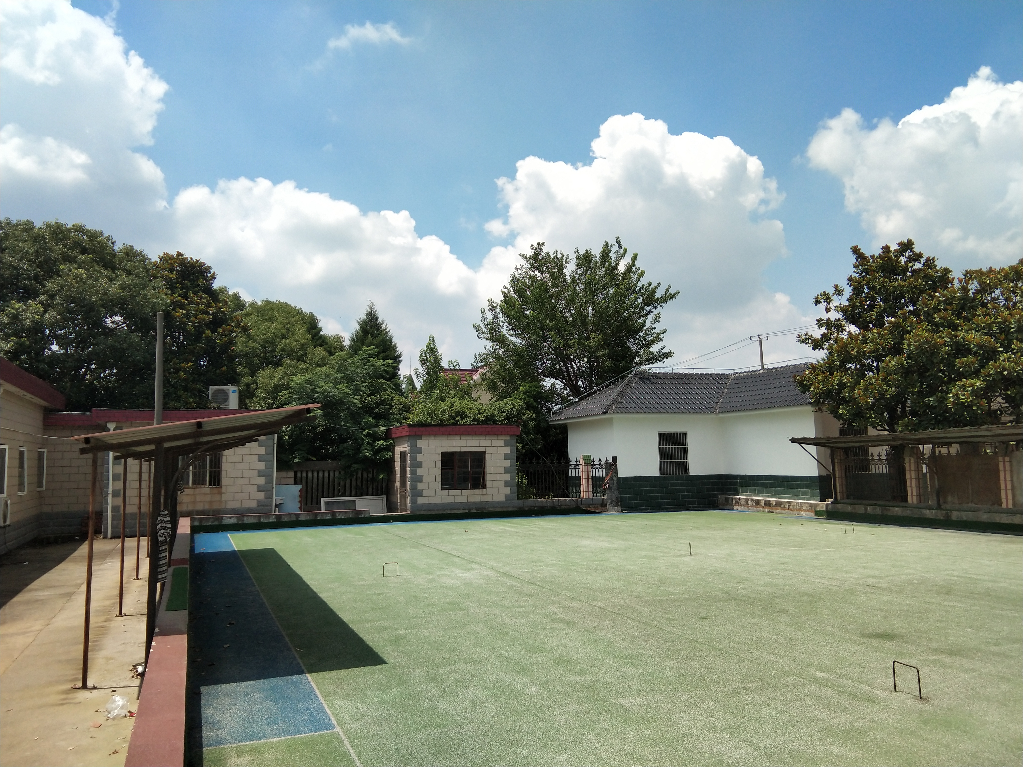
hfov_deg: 58.4
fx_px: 916
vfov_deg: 45.4
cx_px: 512
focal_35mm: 31
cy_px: 384
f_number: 2.2
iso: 50
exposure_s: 1/1303
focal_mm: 3.69
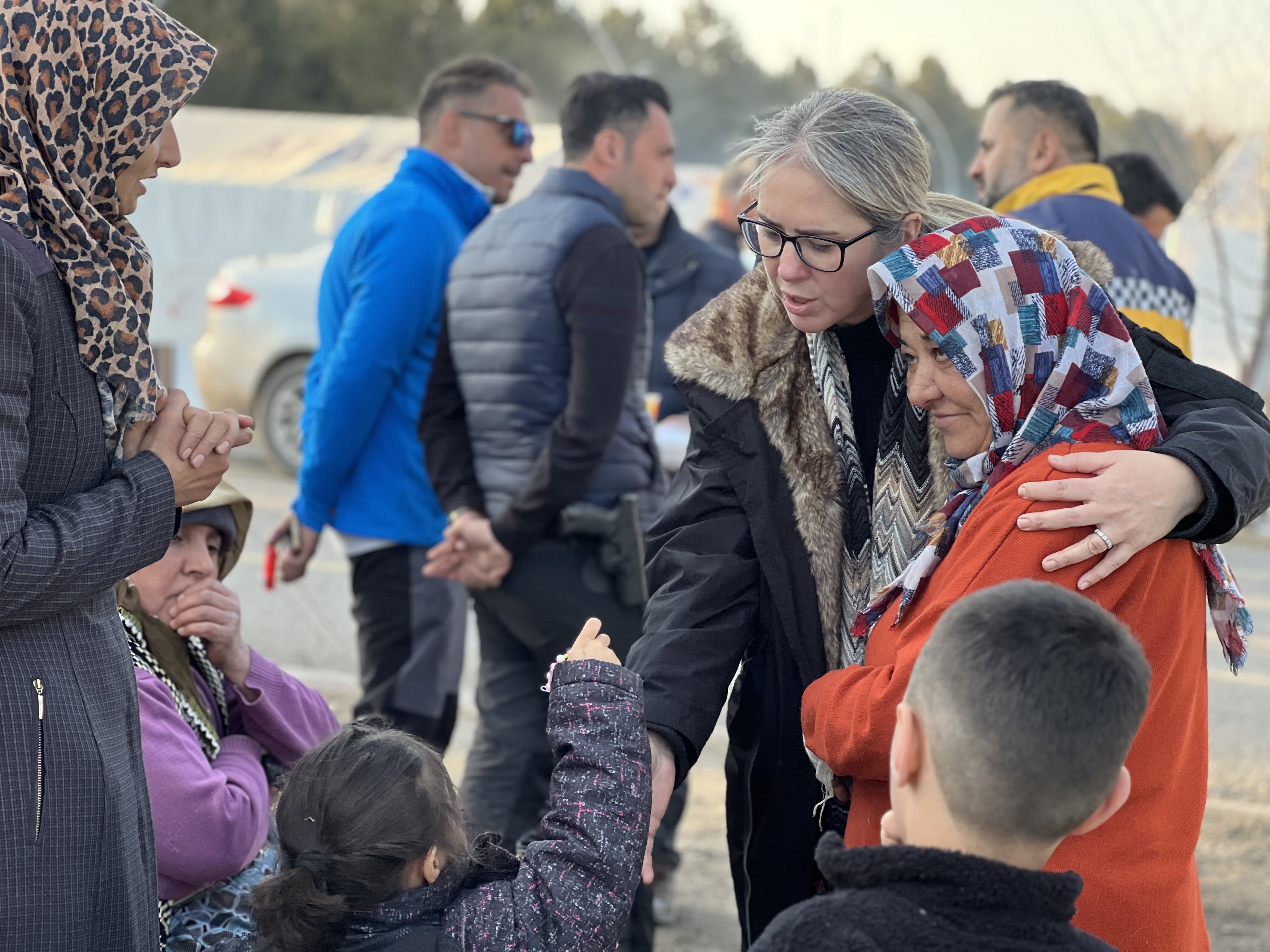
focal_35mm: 77
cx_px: 635
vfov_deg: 19.1
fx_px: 2825
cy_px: 476
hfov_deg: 25.3
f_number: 2.8
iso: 80
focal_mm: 9
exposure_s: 1/121
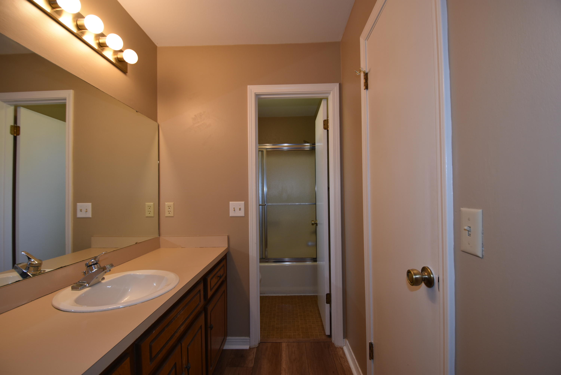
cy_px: 188
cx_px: 280
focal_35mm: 15
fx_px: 234
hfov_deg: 100.4
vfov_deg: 77.3
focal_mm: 10
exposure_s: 1/60
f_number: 4
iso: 250
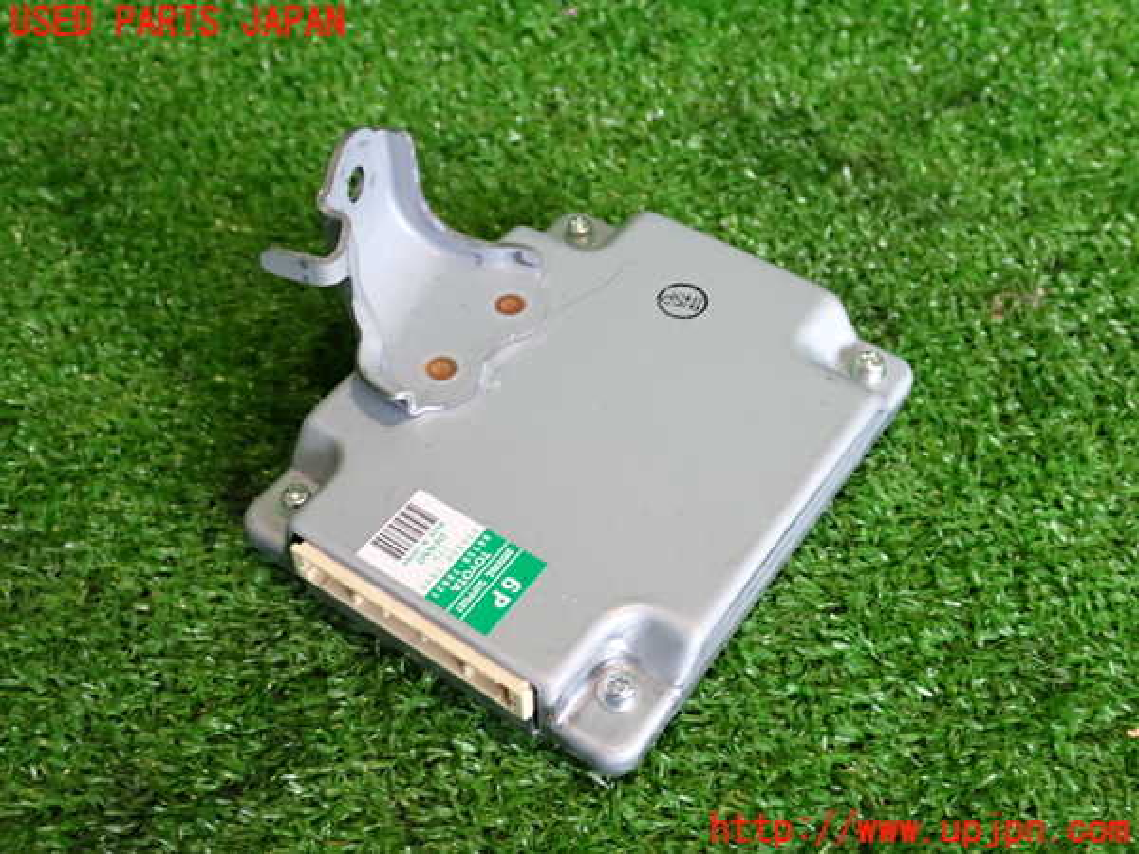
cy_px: 427
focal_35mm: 41
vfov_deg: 35.1
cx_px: 570
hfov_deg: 45.8
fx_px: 1349
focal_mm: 7.31
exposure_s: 1/40
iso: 500
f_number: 2.8
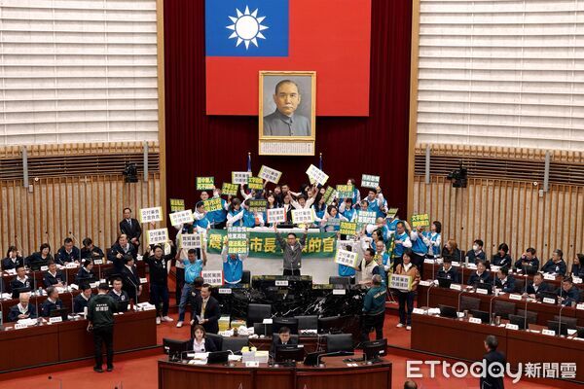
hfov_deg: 35.6
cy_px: 194
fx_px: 908
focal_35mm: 56
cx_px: 292
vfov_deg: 24.2
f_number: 3.5
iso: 500
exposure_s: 1/60
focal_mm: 20.49
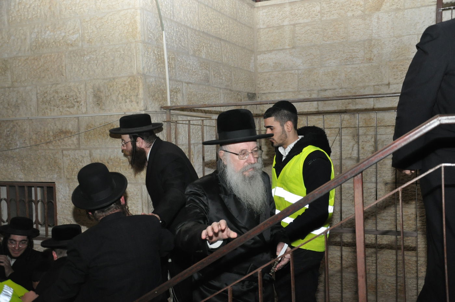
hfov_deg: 51.3
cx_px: 228
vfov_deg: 35.4
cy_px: 151
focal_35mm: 38
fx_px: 473
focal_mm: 25
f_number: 4.5
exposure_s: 1/50
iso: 1600
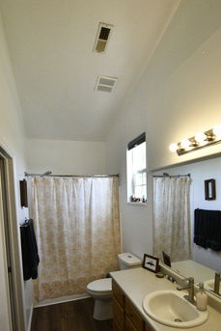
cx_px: 109
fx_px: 193
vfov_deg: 79.3
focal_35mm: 21
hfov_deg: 59.5
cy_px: 212
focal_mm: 15
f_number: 8
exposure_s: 1/640
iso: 8000
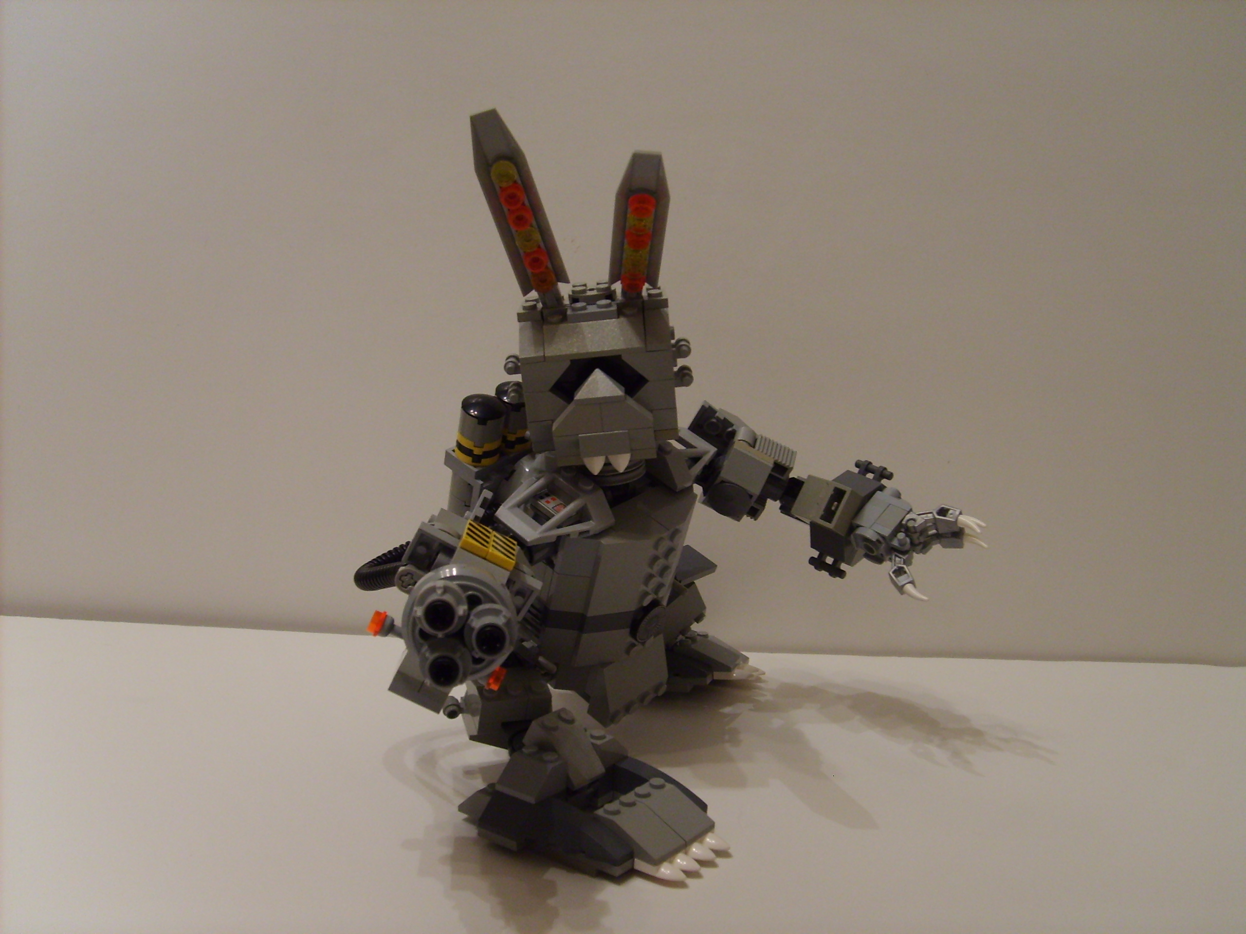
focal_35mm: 35
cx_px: 623
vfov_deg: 40.7
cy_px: 467
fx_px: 1260
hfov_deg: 52.6
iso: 120
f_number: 2.8
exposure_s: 1/30
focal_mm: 5.8
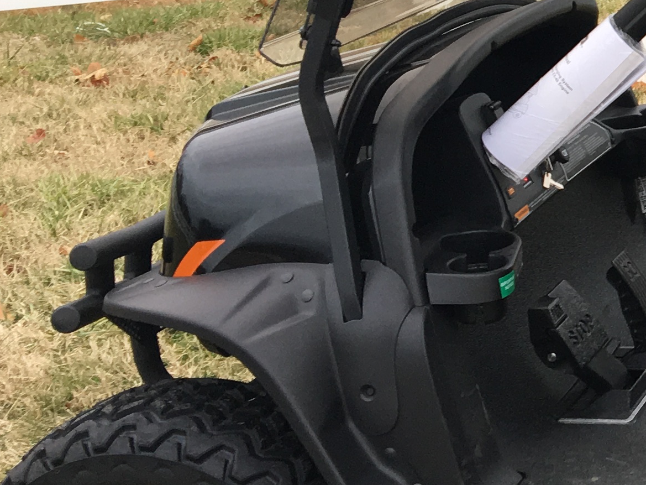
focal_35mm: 100
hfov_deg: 17.2
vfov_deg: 14.7
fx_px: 1866
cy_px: 77
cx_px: 1044
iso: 32
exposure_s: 1/120
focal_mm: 4.15
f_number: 2.2
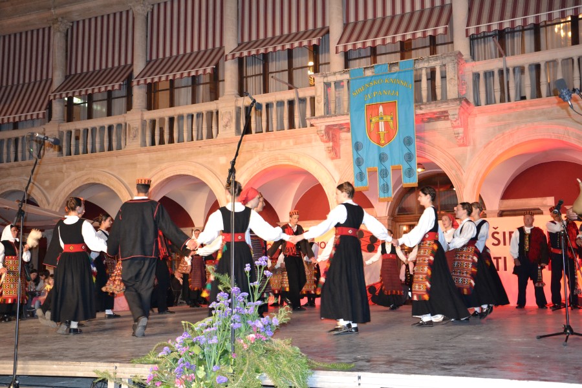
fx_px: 679
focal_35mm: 42
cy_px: 194
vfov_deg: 31.9
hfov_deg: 46.4
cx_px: 291
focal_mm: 28
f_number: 4
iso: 2200
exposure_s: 1/60
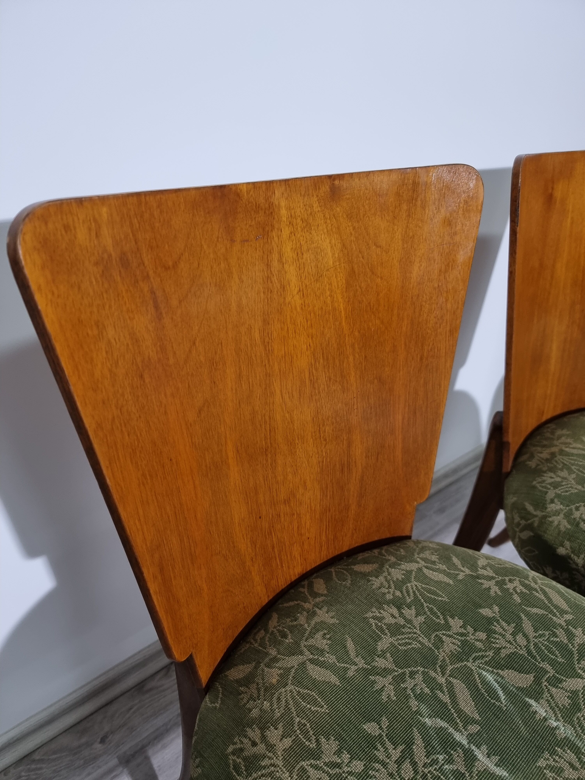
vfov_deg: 71.6
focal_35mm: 24
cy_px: 390
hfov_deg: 56.8
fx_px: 541
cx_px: 292
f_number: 1.8
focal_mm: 6.7
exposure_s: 1/50
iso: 160
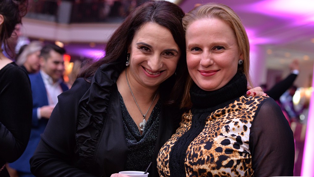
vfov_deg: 22.6
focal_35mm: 53
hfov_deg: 39.2
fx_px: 441
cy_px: 87
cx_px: 156
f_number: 3.5
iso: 2000
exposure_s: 1/60
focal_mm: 50
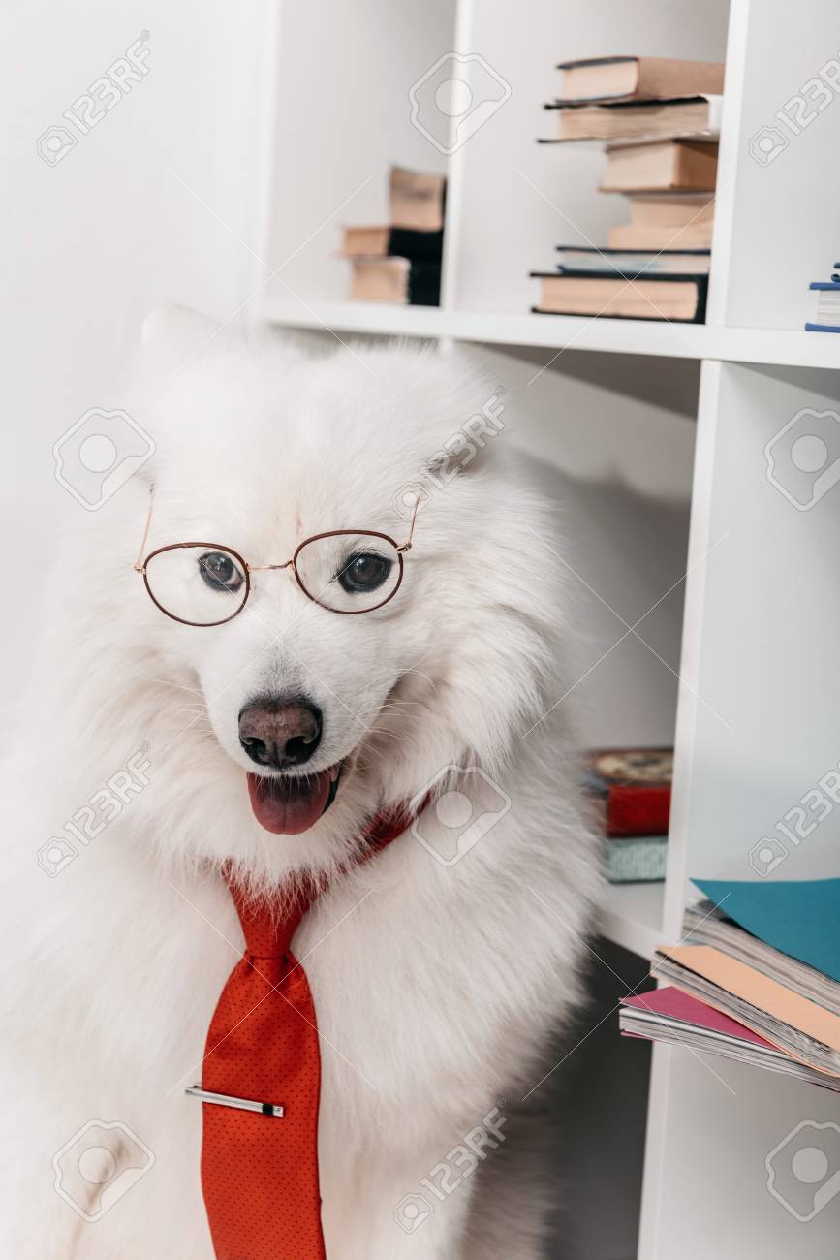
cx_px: 420
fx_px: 2274
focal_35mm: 65
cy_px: 630
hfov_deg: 20.9
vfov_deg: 31.0
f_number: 4.5
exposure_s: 1/200
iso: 200
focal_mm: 65
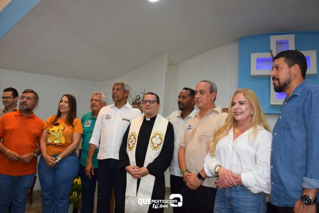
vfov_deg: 47.9
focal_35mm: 27
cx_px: 160
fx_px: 239
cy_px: 106
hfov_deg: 67.4
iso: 800
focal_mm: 18
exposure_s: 1/100
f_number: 5
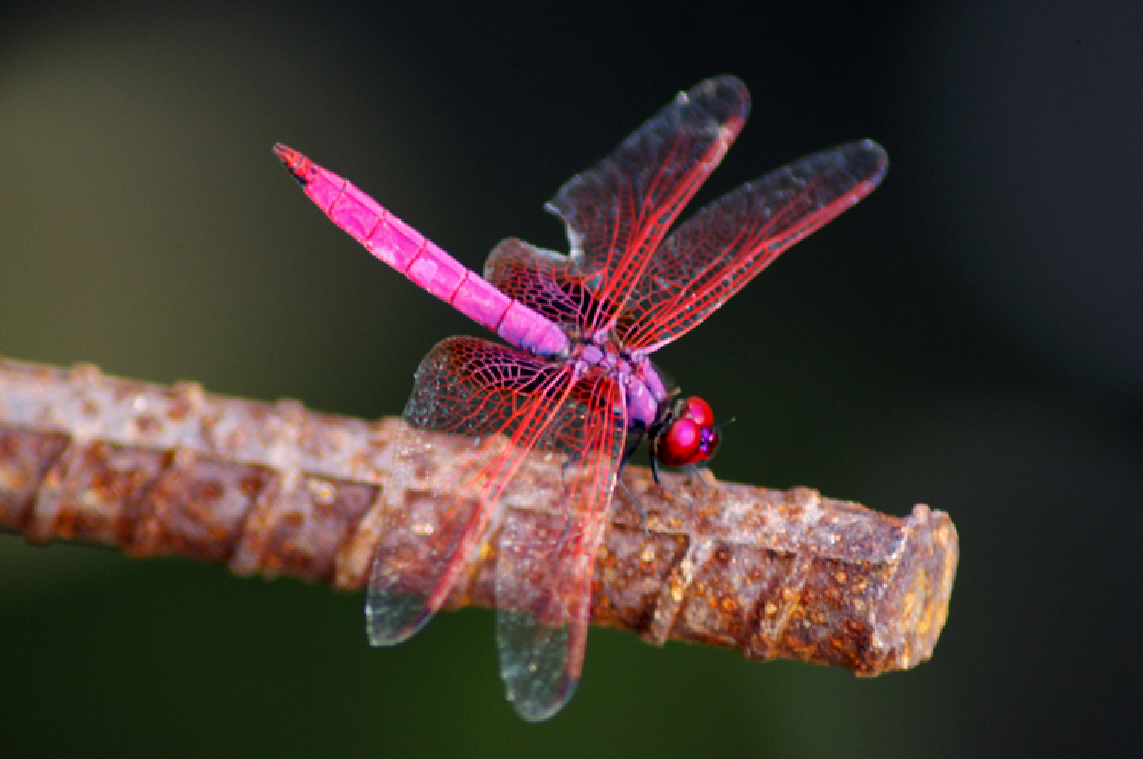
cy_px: 380
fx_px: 14269
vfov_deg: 3.0
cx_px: 572
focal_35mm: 450
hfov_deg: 4.6
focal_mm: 300
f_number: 5.6
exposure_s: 1/40
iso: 400
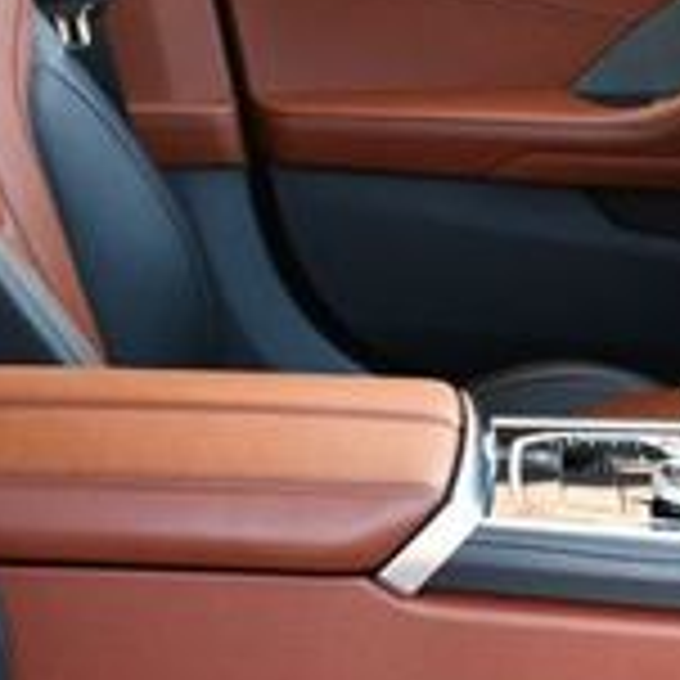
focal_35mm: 130
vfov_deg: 13.3
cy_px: 646
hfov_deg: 13.2
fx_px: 2889
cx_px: 712
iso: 800
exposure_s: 1/160
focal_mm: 18
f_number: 3.5
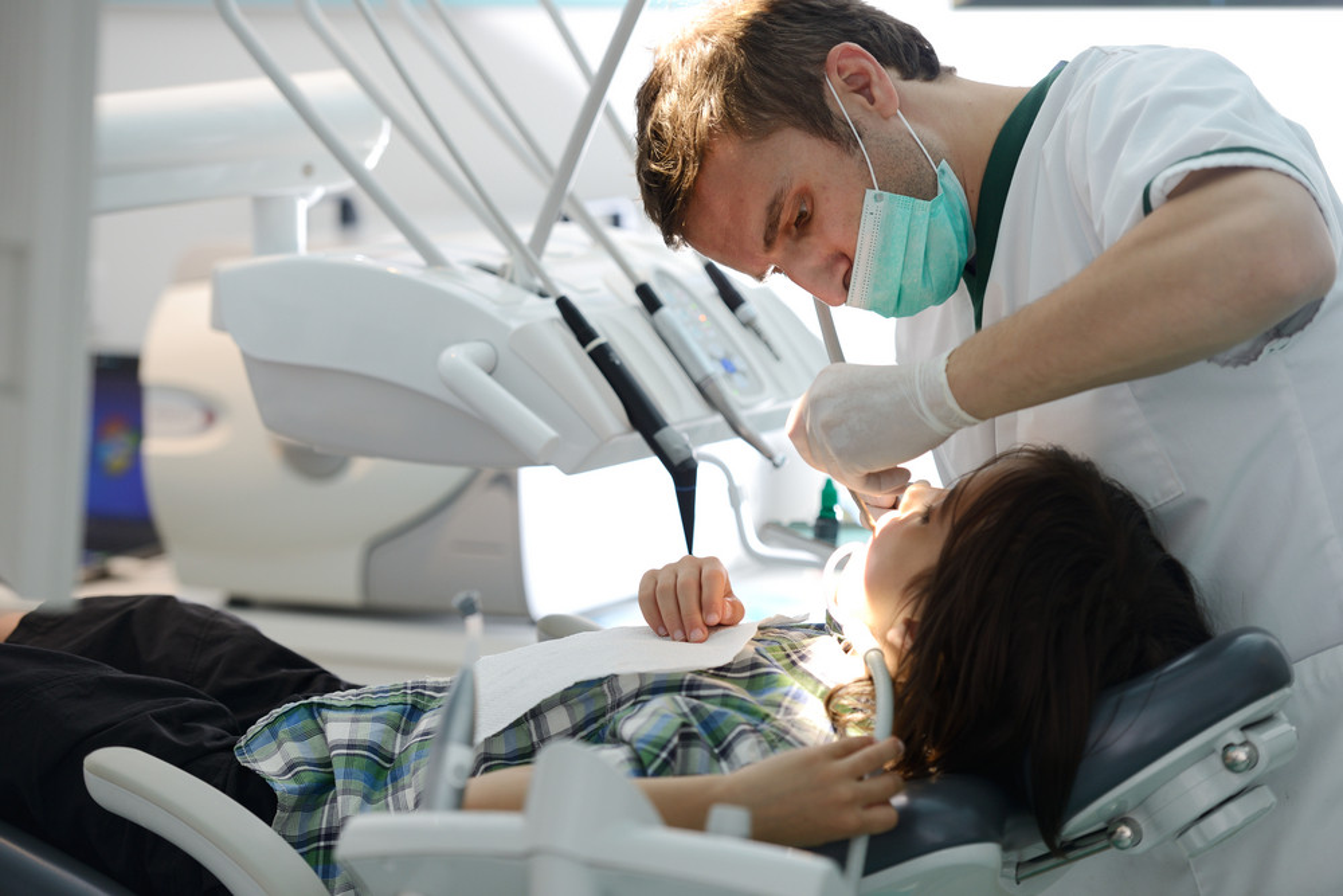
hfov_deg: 16.8
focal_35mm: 122
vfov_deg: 11.2
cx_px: 672
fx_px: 4552
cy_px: 448
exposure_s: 1/100
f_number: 3.2
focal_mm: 122
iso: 250
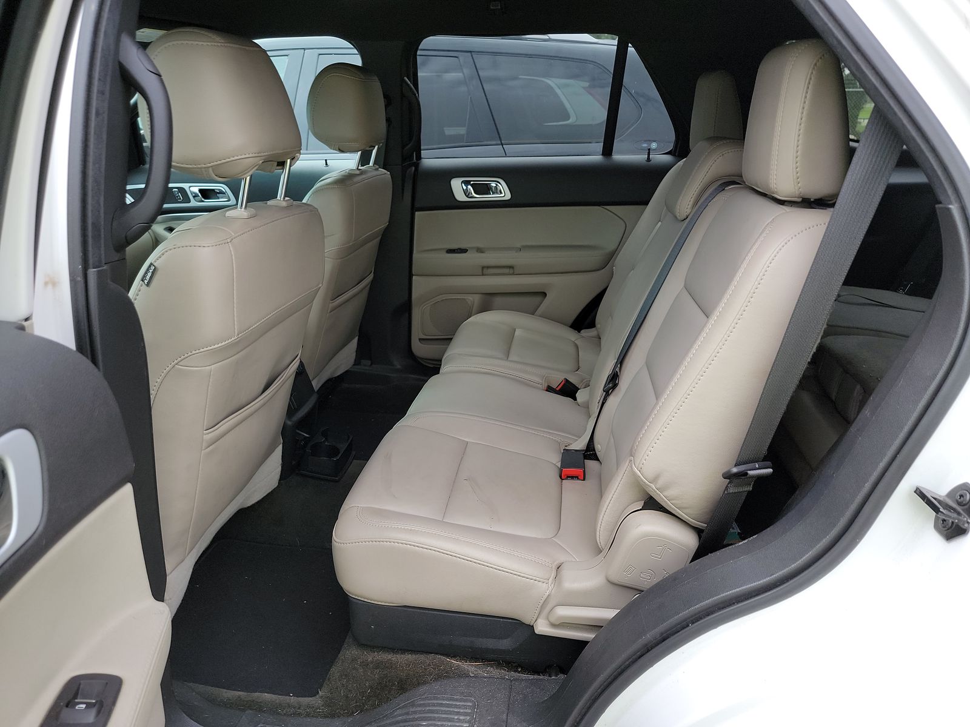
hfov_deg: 71.6
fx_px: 673
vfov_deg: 56.8
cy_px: 364
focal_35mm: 24
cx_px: 485
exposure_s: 1/119
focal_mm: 6.7
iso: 68
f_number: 1.8
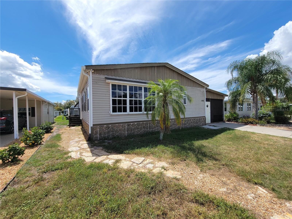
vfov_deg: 89.9
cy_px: 110
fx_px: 110
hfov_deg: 106.2
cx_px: 146
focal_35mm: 13
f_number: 2.2
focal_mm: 2.2
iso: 50
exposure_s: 1/1814
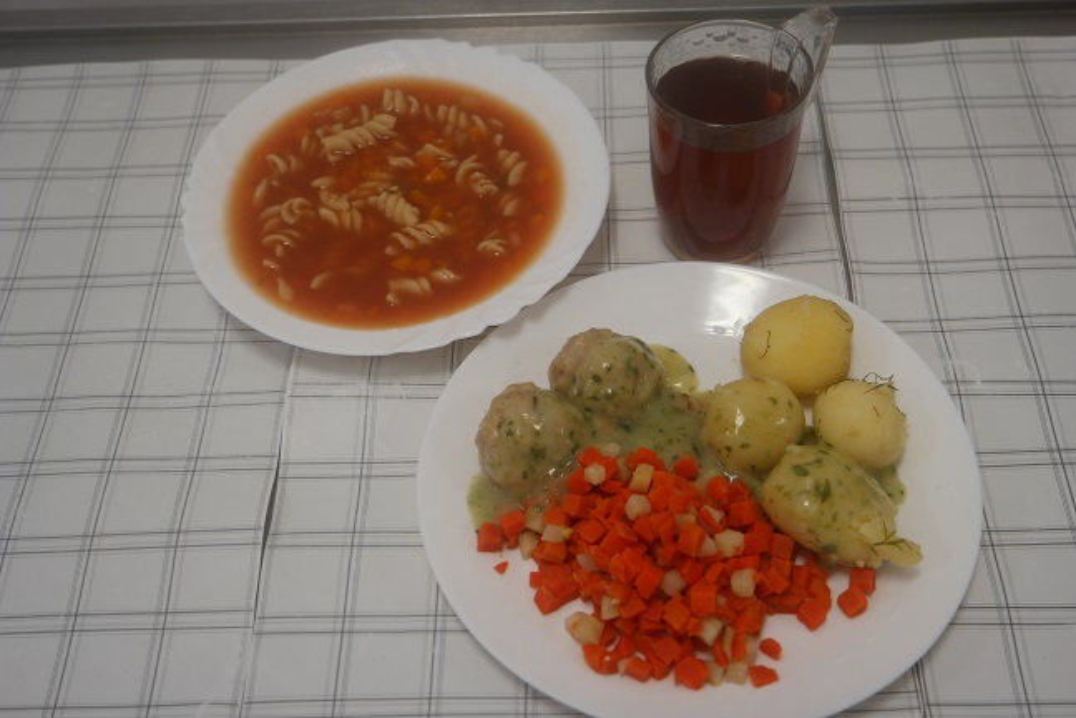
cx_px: 538
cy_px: 359
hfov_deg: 45.4
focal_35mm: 43
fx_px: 1285
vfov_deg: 31.2
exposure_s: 1/50
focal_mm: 28
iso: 200
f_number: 4.5
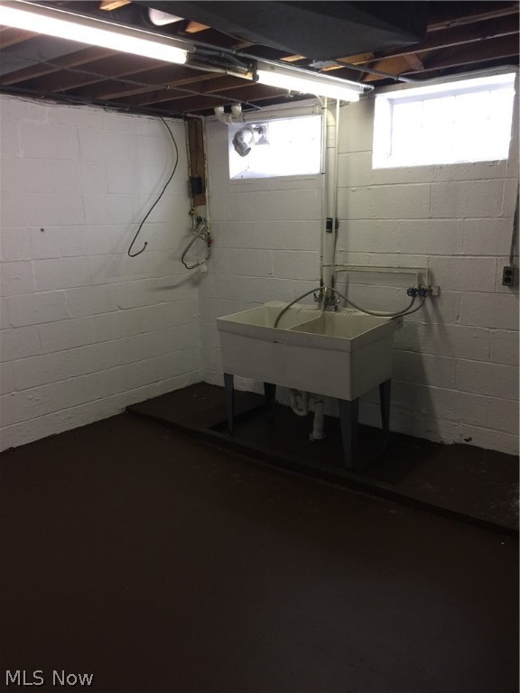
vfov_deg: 61.7
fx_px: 581
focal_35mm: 29
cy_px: 346
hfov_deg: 48.2
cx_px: 260
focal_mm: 4.15
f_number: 2.2
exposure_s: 1/15
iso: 32
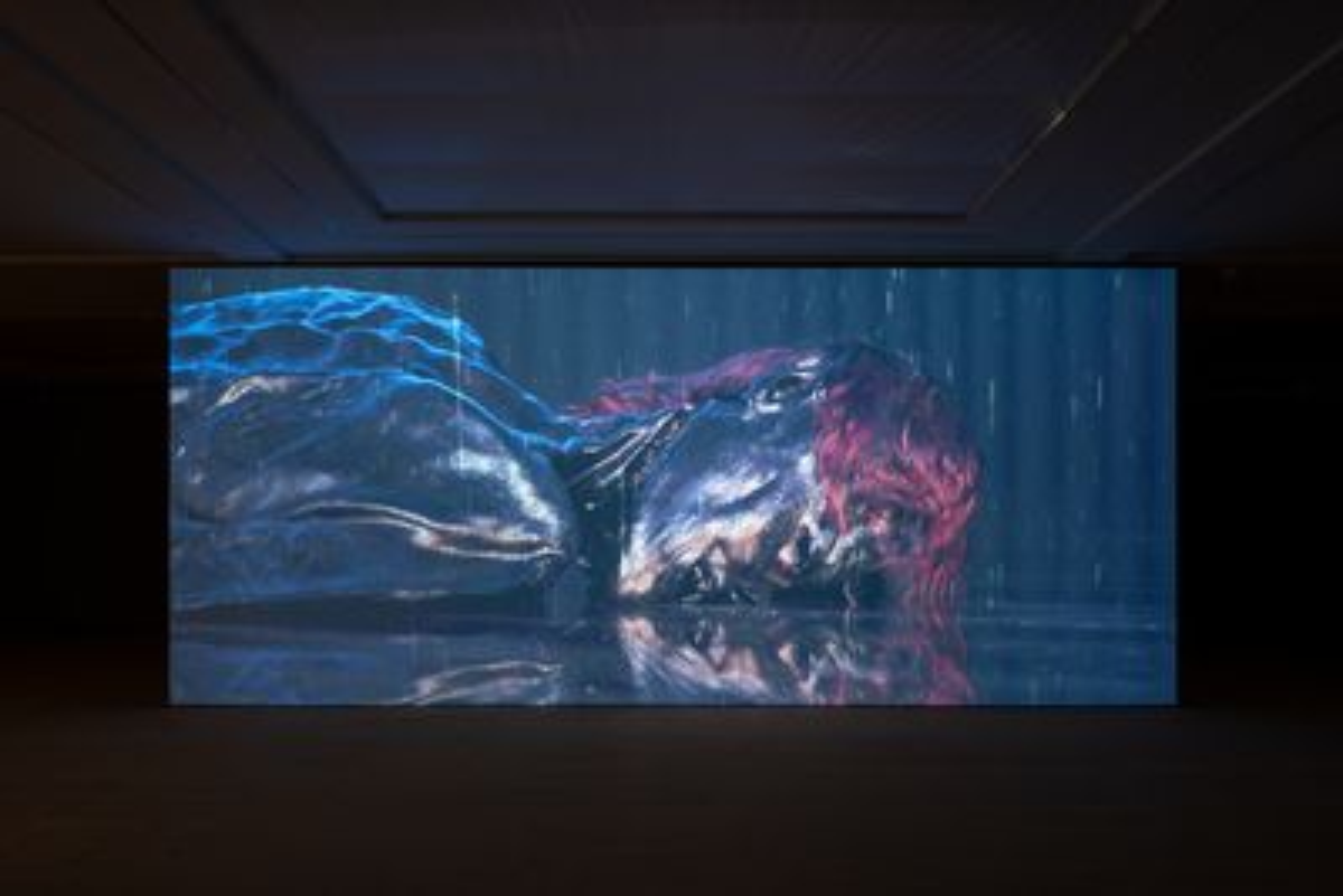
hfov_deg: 19.4
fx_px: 3918
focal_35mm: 105
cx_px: 672
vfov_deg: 13.1
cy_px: 448
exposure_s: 10
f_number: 2.8
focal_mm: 105
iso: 50
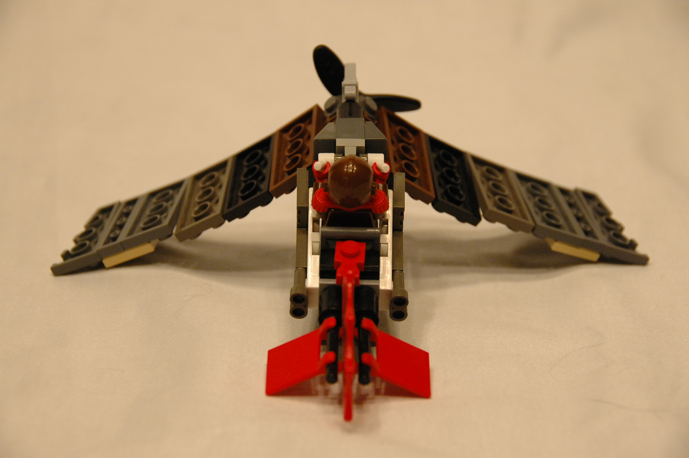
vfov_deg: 12.2
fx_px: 2151
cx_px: 344
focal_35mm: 112
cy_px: 229
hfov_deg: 18.2
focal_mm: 75
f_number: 5.6
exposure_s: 1/25
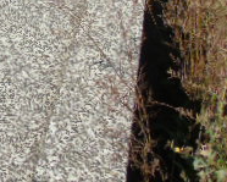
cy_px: -43
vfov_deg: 17.4
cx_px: -126
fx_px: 565
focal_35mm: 84
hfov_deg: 19.4
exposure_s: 1/800
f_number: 3.4
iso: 80
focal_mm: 4.4
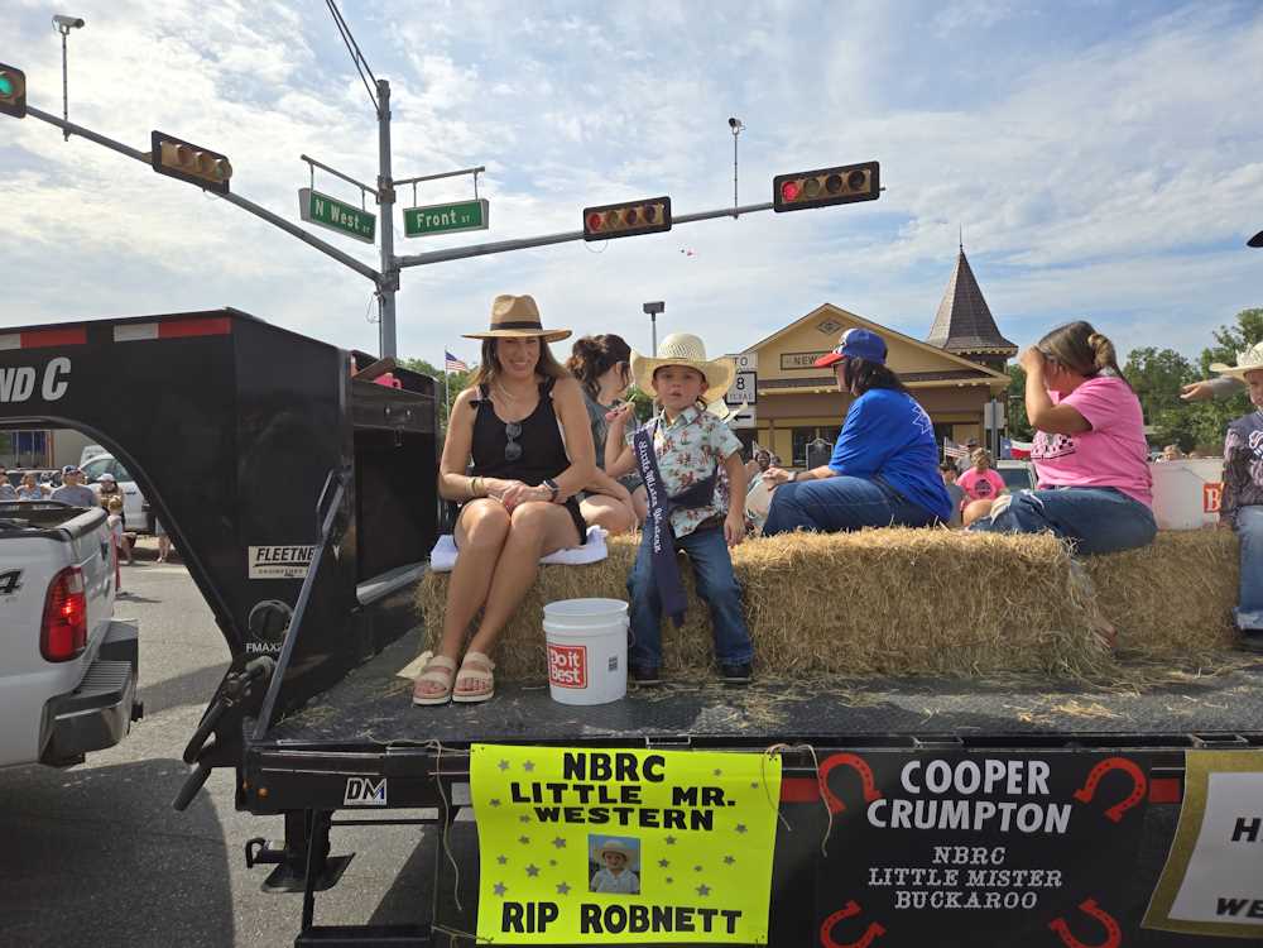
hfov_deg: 73.9
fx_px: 839
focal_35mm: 23
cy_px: 474
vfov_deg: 58.9
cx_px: 632
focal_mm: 5.4
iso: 25
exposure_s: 1/2271
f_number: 1.8
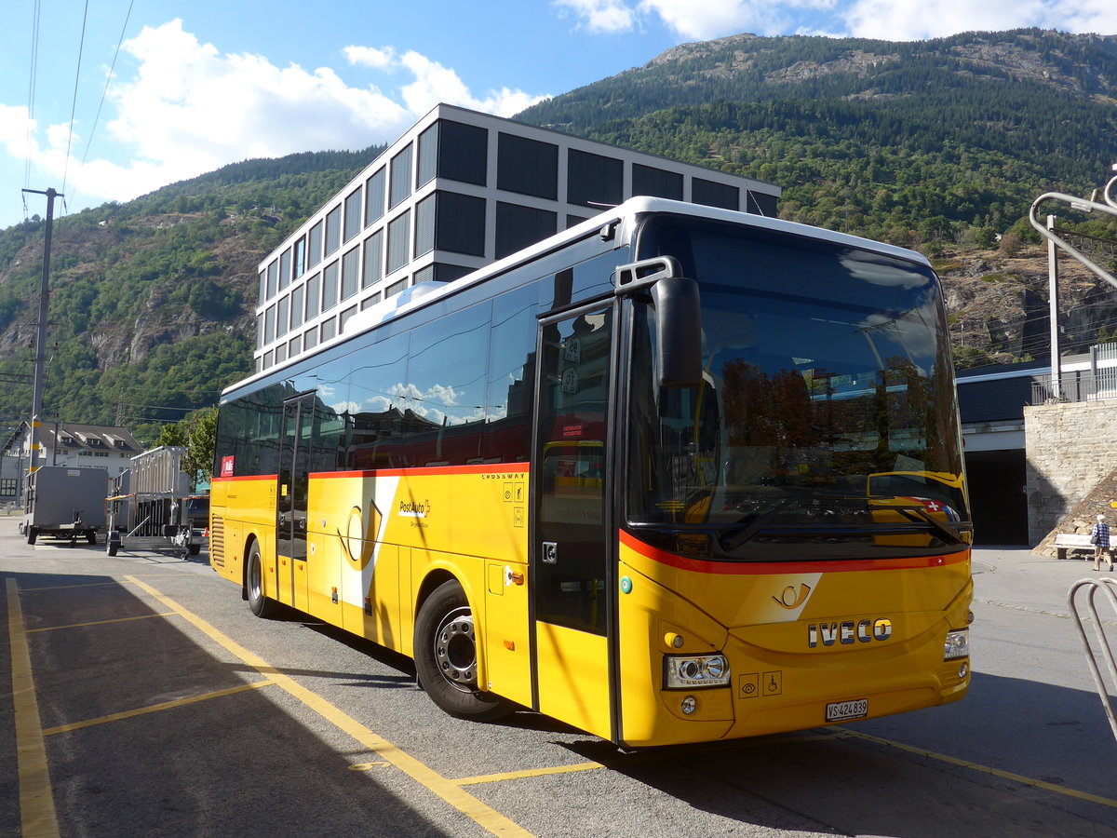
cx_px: 558
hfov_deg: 61.7
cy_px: 419
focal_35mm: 29
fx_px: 936
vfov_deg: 48.2
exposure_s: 1/1000
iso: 80
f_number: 2.8
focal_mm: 6
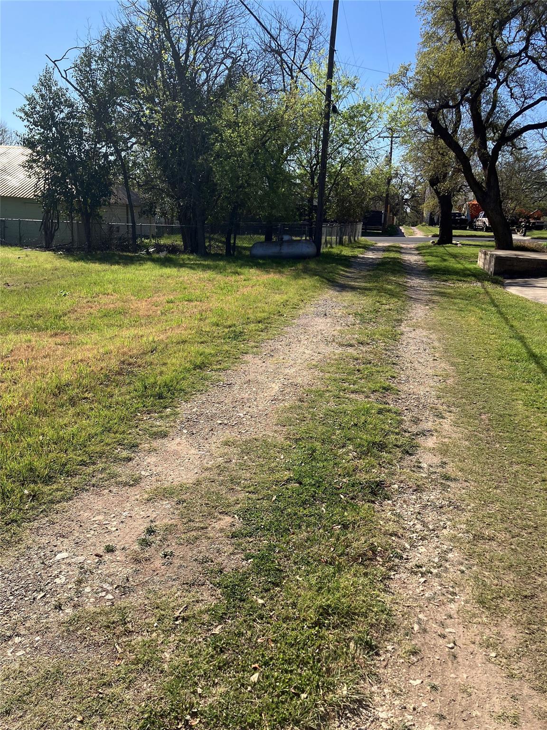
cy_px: 365
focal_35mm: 28
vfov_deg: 63.4
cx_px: 274
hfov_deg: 49.7
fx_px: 590
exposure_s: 1/1675
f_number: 1.8
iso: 32
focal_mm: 3.99
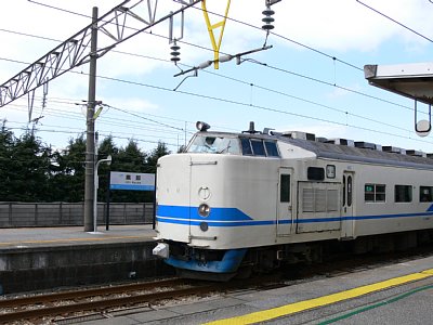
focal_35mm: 35
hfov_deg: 52.6
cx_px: 216
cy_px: 162
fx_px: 438
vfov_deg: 40.7
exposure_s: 1/400
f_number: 5
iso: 100
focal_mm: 7.4
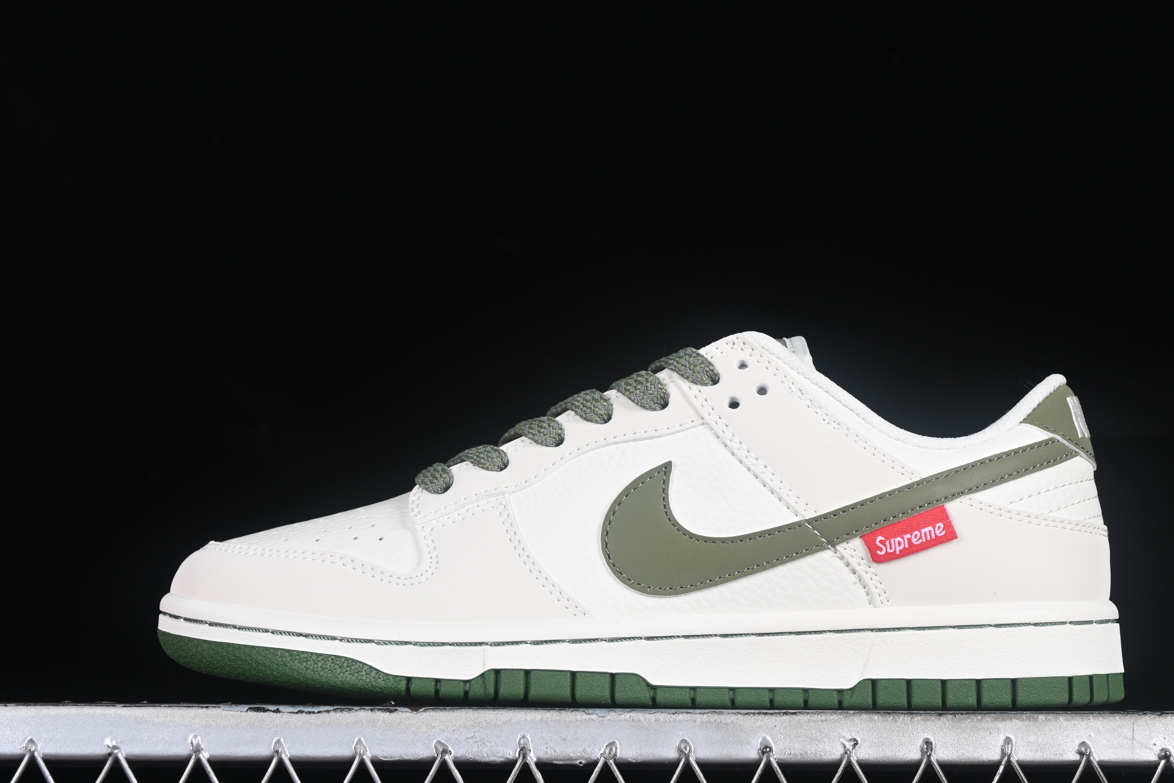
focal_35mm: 89
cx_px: 635
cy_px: 428
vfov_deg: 15.4
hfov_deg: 22.9
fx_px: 2902
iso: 160
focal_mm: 50
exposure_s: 1/80
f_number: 8
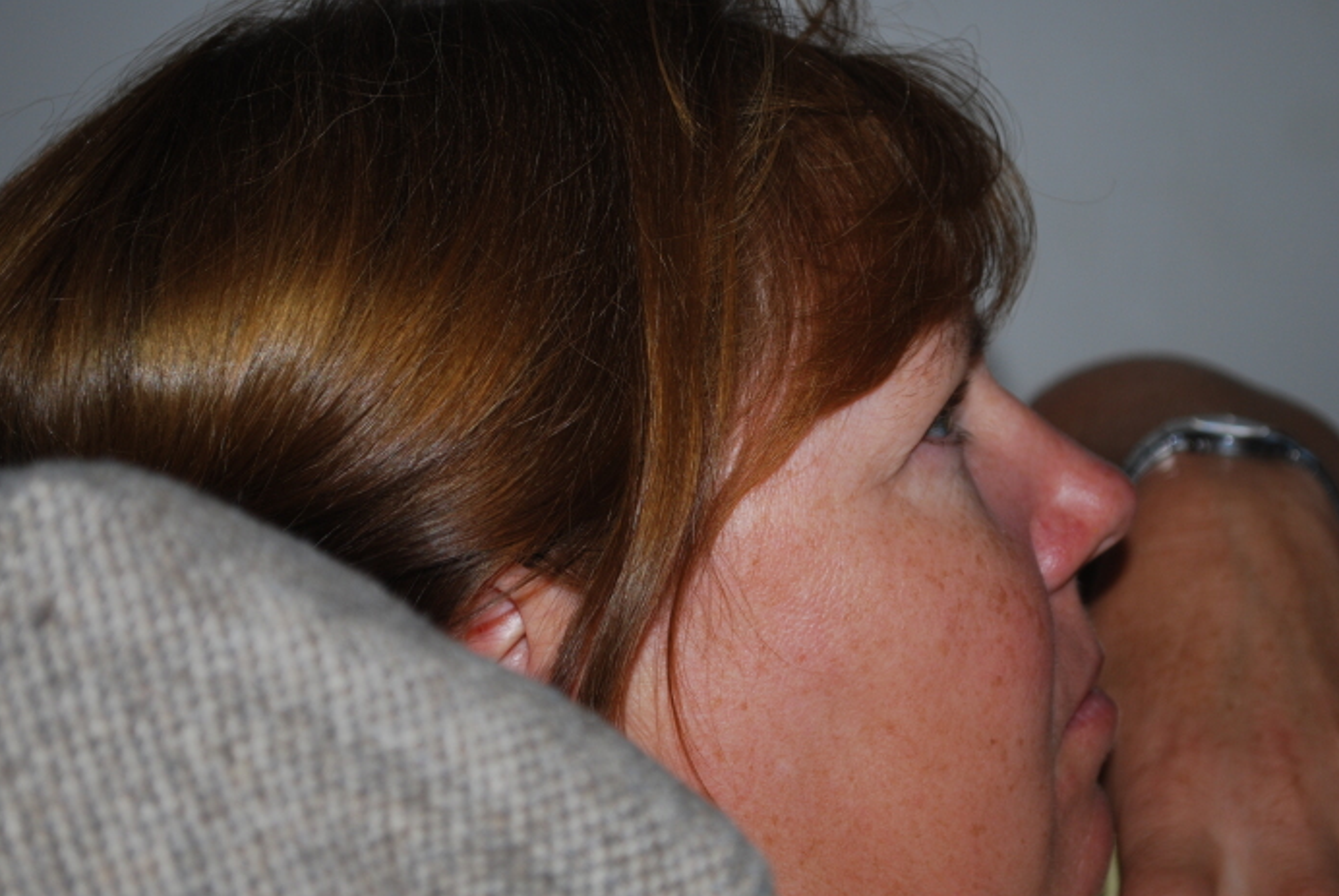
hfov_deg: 23.7
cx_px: 661
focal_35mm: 86
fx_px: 3184
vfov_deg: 16.0
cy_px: 449
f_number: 5.6
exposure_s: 1/60
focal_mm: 55
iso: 200
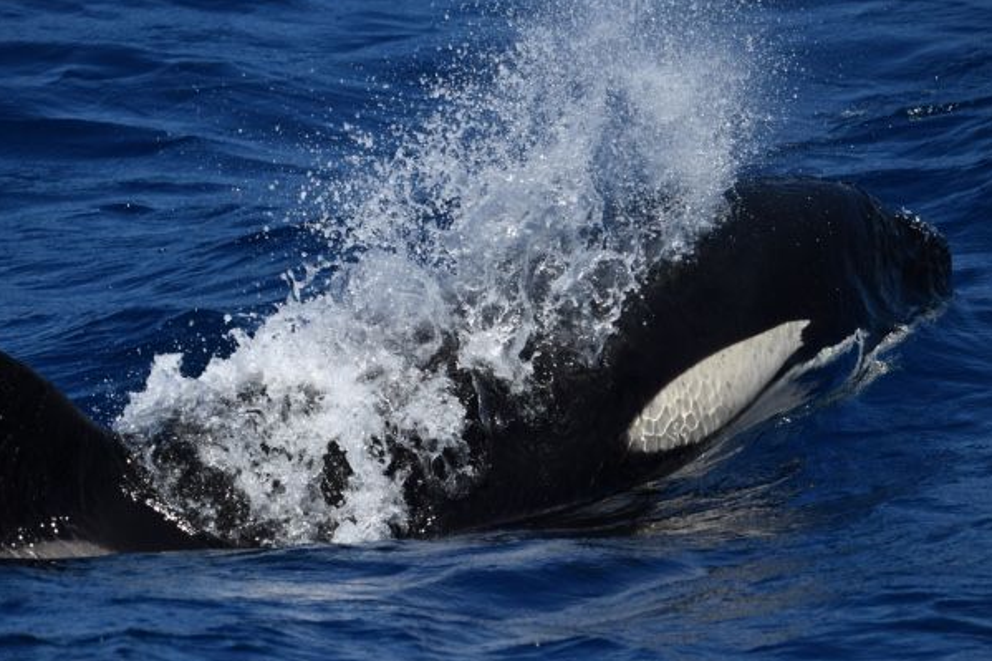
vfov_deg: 2.6
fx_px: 14352
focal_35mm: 521
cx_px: 391
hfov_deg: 4.0
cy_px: 266
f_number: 6
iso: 640
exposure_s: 1/8000
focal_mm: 390
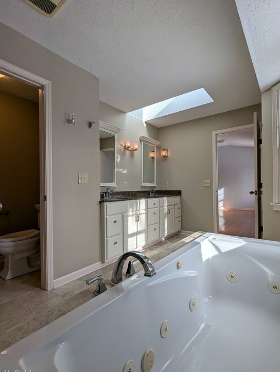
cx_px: 144
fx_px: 183
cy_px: 189
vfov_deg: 91.0
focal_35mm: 17
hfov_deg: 74.8
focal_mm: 2.35
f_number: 2.2
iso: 59
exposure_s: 1/350
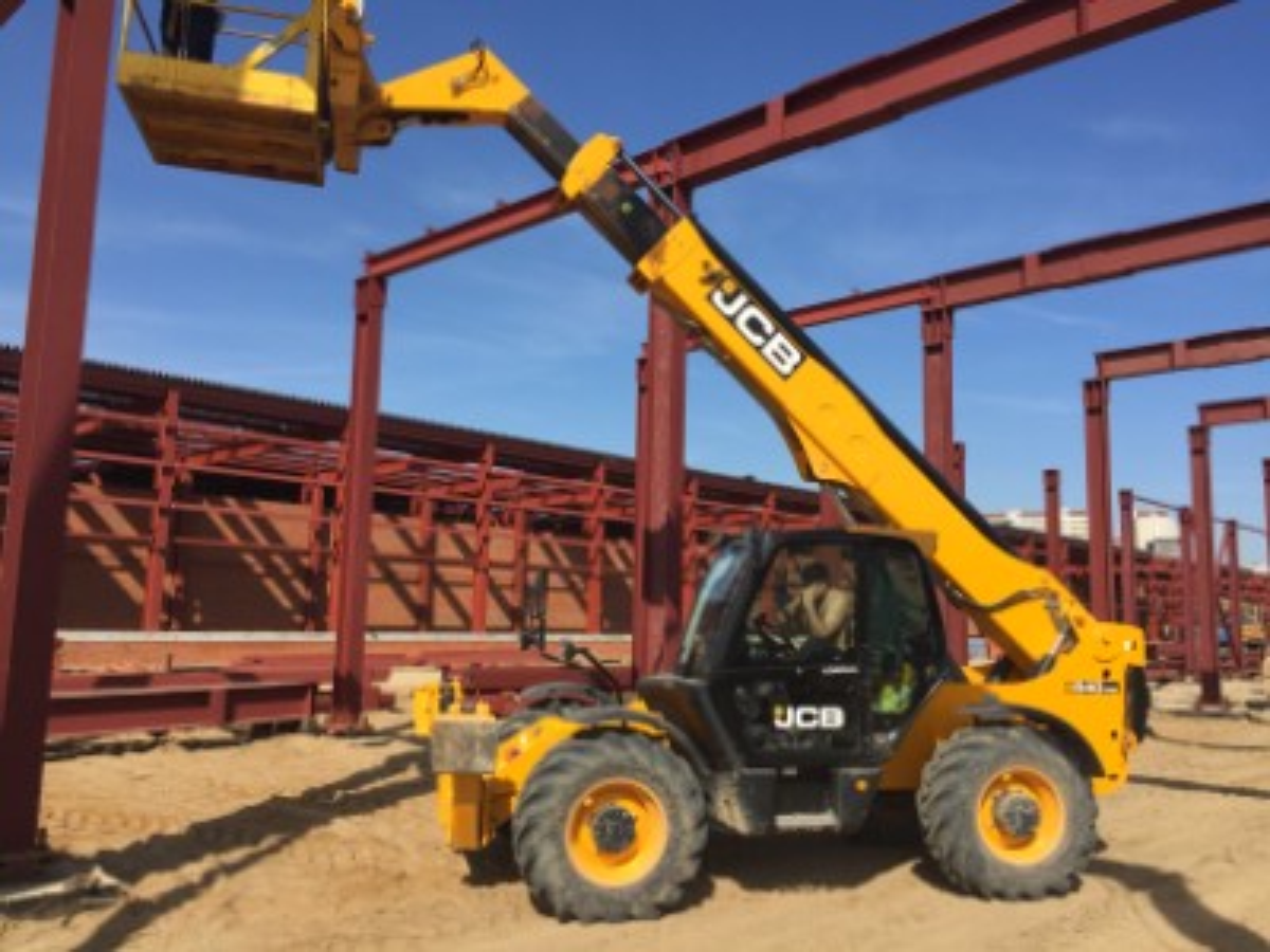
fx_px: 1064
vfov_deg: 48.2
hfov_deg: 61.7
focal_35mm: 29
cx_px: 635
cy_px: 476
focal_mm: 4.15
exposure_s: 1/1647
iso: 32
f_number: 2.2
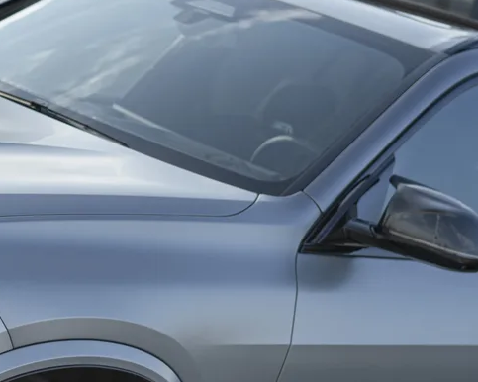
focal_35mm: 117
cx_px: -197
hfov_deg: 15.4
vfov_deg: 13.0
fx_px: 1655
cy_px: 364
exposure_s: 1/640
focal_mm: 35
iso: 50
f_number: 2
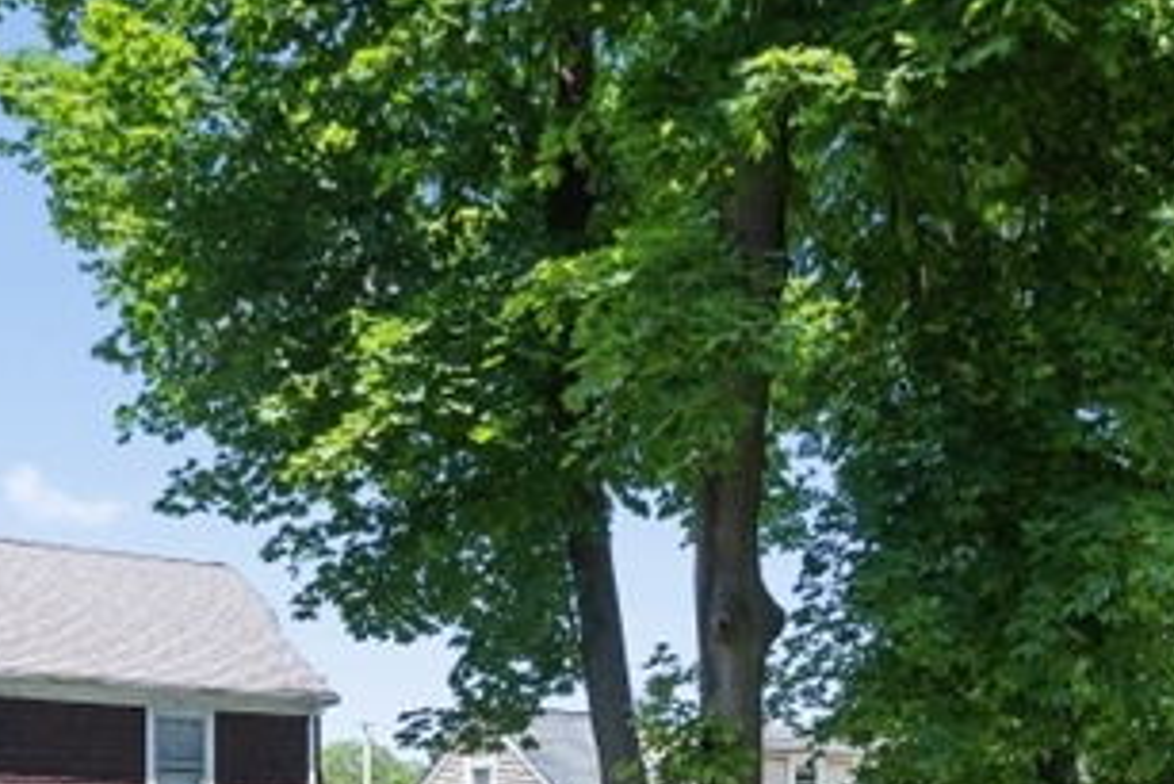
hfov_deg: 39.5
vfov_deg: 24.9
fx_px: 1631
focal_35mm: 50
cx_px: 673
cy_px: 889
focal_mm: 10
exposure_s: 1/500
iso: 160
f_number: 5
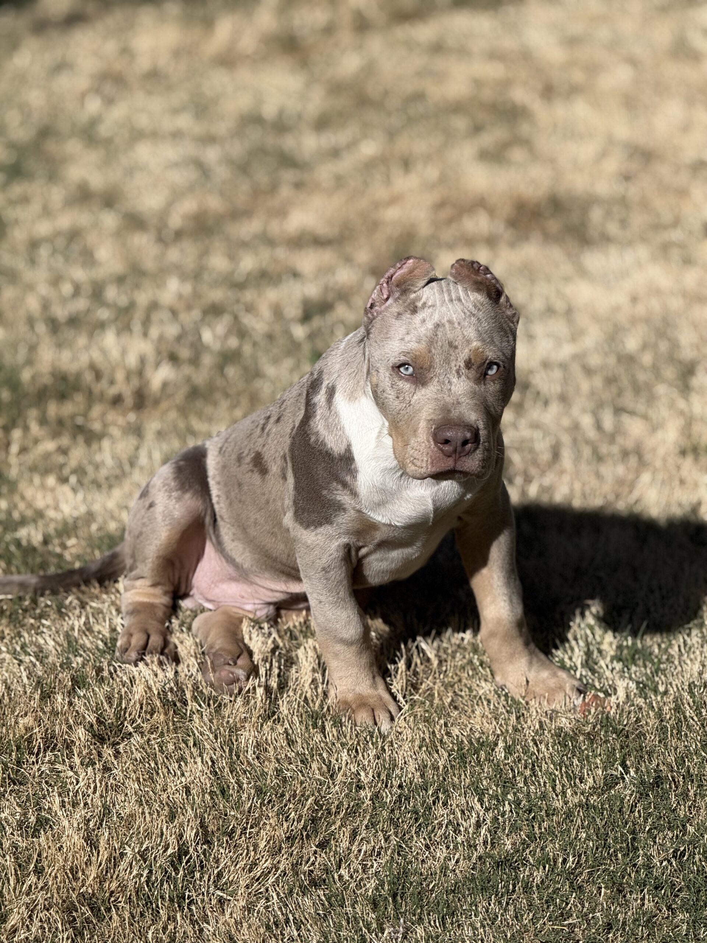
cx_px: 354
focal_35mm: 120
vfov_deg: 16.4
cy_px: 472
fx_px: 3268
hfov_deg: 12.3
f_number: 2.8
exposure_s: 1/2212
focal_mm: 15.66
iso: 50
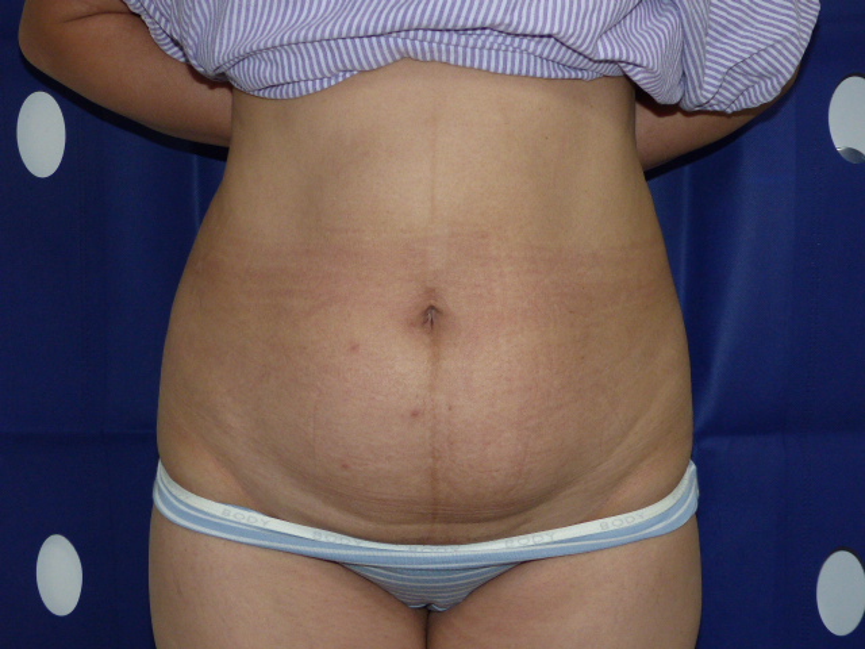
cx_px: 432
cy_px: 324
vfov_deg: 27.0
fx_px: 1349
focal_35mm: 54
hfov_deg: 35.5
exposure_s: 1/100
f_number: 2.8
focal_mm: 9.8
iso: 400
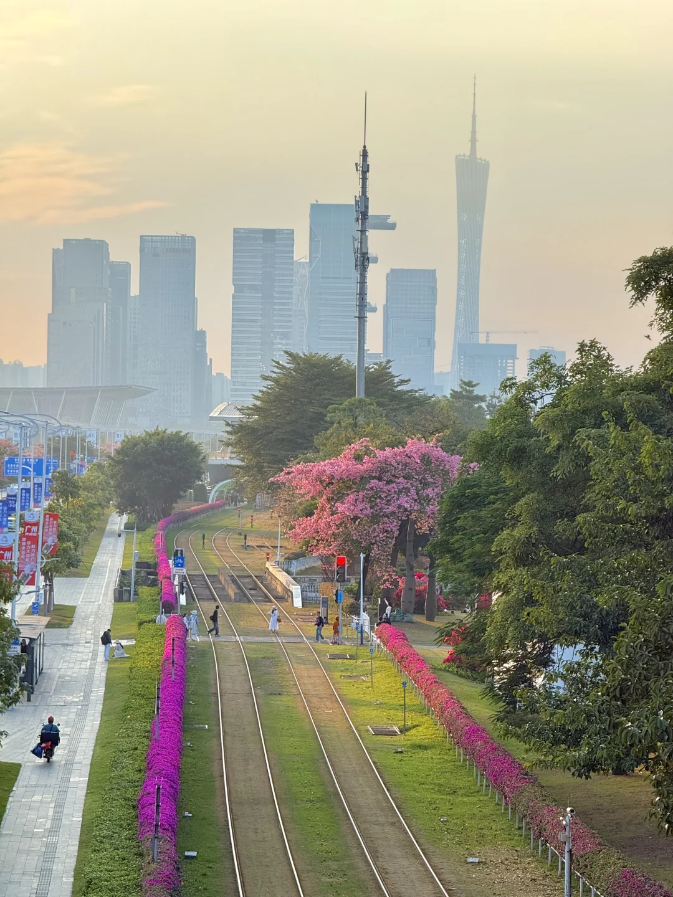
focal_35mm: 120
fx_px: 3111
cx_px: 336
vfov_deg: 16.4
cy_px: 448
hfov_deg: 12.3
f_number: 2.8
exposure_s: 1/288
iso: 64
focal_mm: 15.66
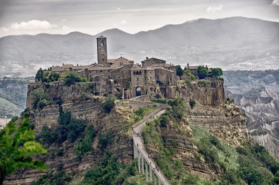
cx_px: 140
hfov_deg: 14.0
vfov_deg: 9.3
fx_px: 1137
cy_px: 92
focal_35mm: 147
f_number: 5.6
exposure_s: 1/400
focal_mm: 98
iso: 200
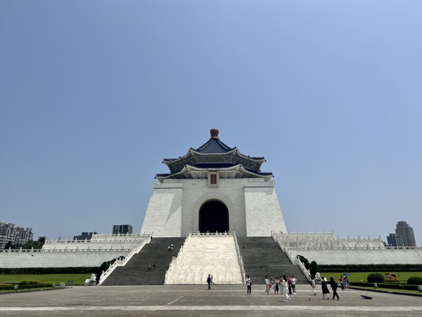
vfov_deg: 53.1
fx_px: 317
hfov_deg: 67.3
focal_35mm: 26
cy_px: 158
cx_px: 211
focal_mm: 5.7
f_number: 1.5
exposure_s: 1/8696
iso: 50
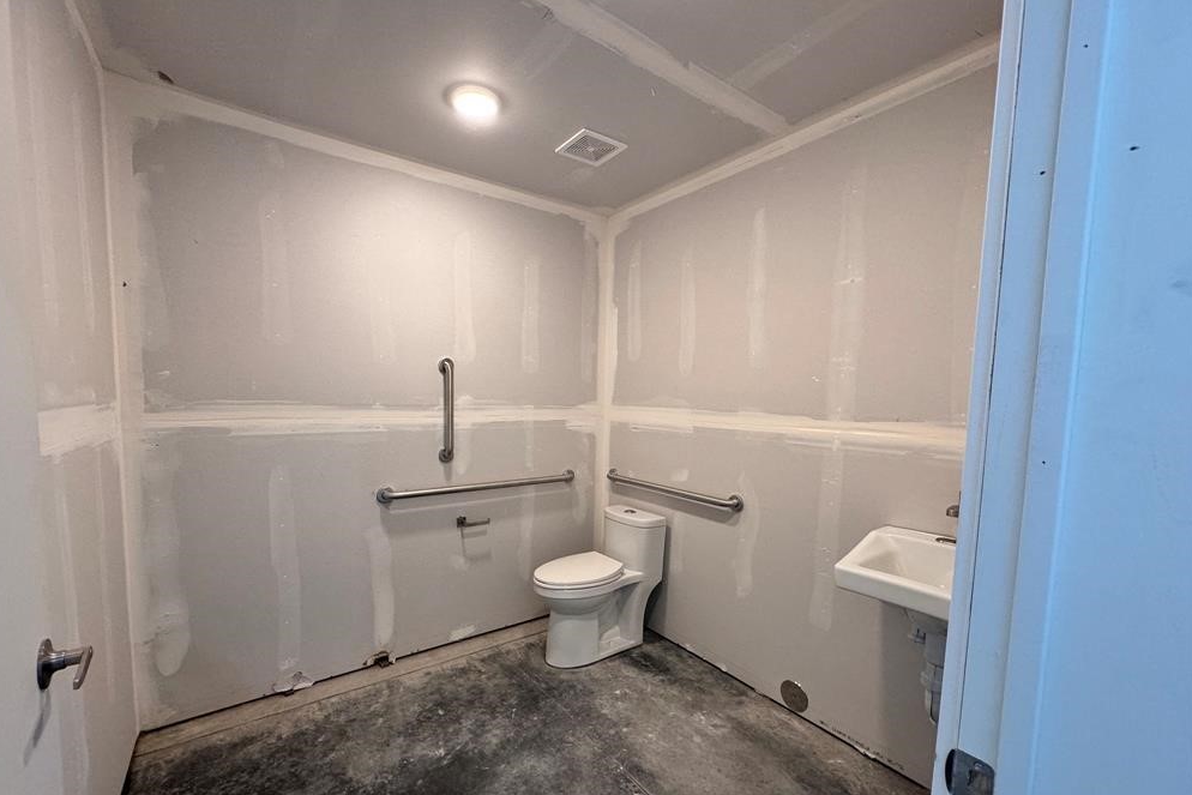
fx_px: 497
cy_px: 432
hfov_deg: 100.4
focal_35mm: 15
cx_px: 582
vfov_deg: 77.2
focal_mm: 2.22
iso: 250
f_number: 2.2
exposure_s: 1/120
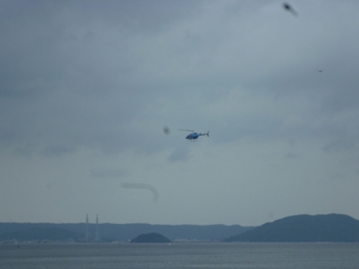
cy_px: 134
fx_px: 1162
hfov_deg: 17.6
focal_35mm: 112
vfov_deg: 13.2
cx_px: 180
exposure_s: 1/500
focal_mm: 20
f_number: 6.5
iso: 125
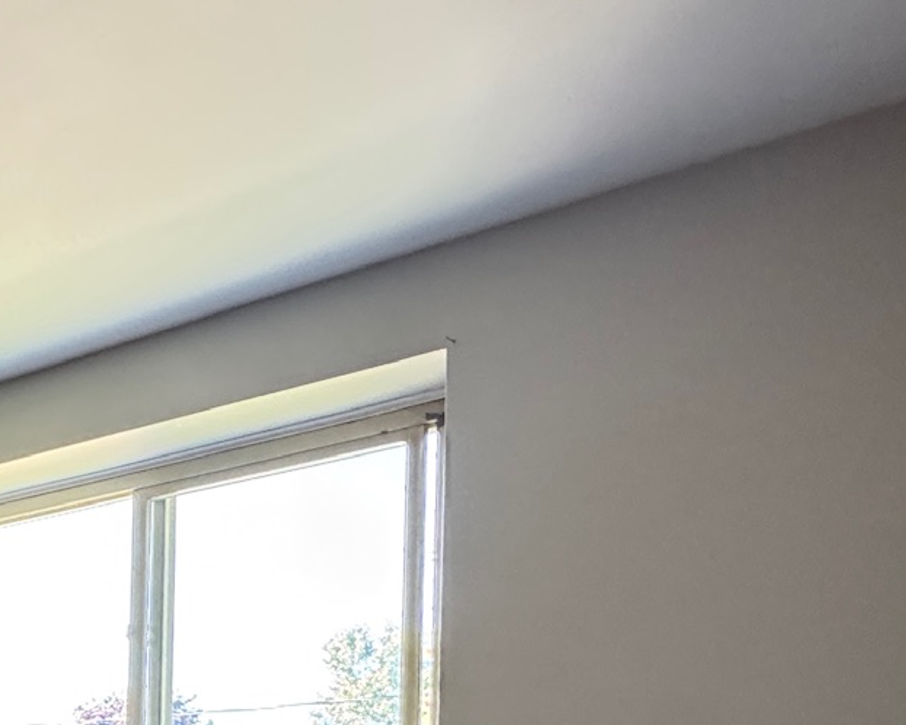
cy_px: 917
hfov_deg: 33.5
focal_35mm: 45
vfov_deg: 28.2
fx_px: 1207
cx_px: -182
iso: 320
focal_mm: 2.22
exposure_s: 1/99
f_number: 2.2
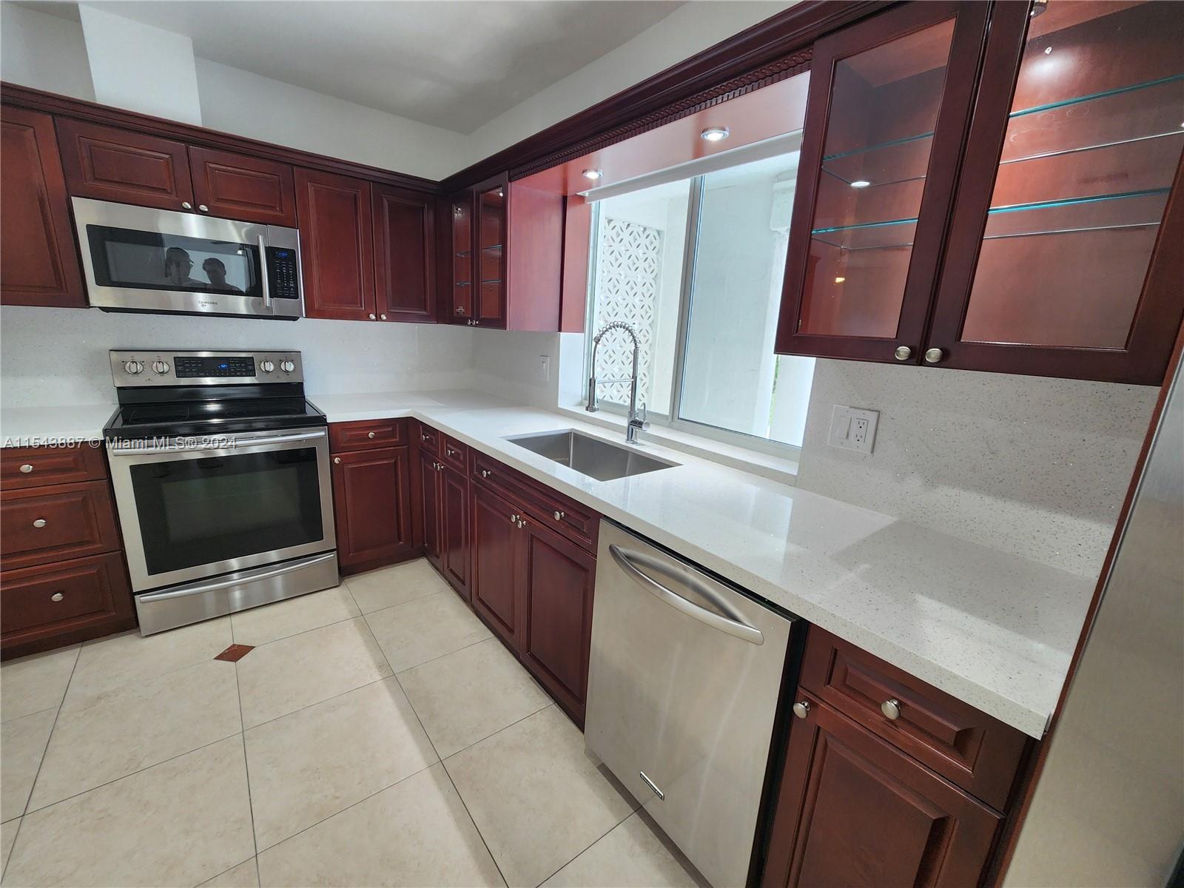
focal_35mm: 13
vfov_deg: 89.9
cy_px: 444
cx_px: 592
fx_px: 445
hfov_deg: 106.2
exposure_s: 1/60
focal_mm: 2.2
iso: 125
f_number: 2.2
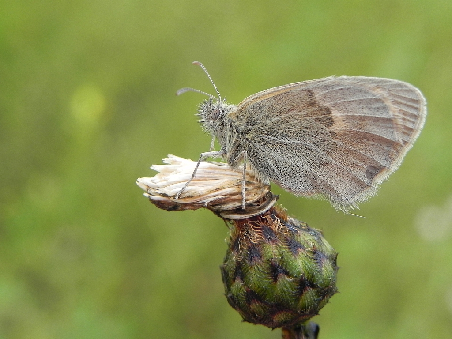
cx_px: 226
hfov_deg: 23.0
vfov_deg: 17.4
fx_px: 1110
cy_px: 170
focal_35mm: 85
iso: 160
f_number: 4.5
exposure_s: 1/153
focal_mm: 15.1
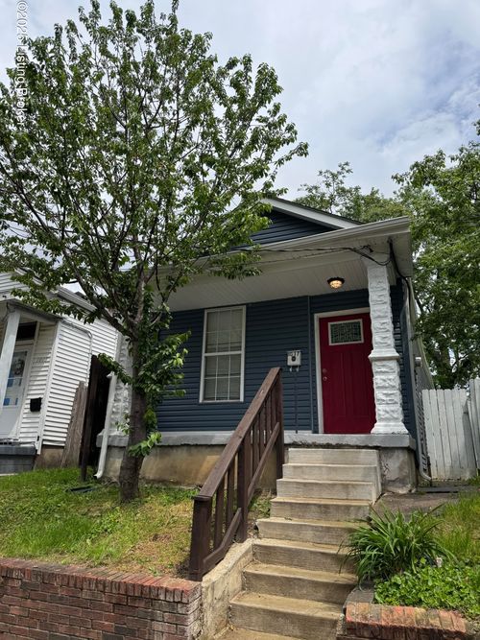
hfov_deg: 56.8
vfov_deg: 71.6
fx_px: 444
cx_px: 240
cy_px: 320
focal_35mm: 24
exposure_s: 1/4608
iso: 80
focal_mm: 6.76
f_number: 1.78
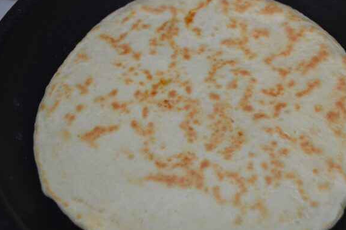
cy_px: 117
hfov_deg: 44.4
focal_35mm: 44
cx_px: 205
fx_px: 422
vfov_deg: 30.4
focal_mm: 24
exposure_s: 1/60
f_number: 4
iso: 400
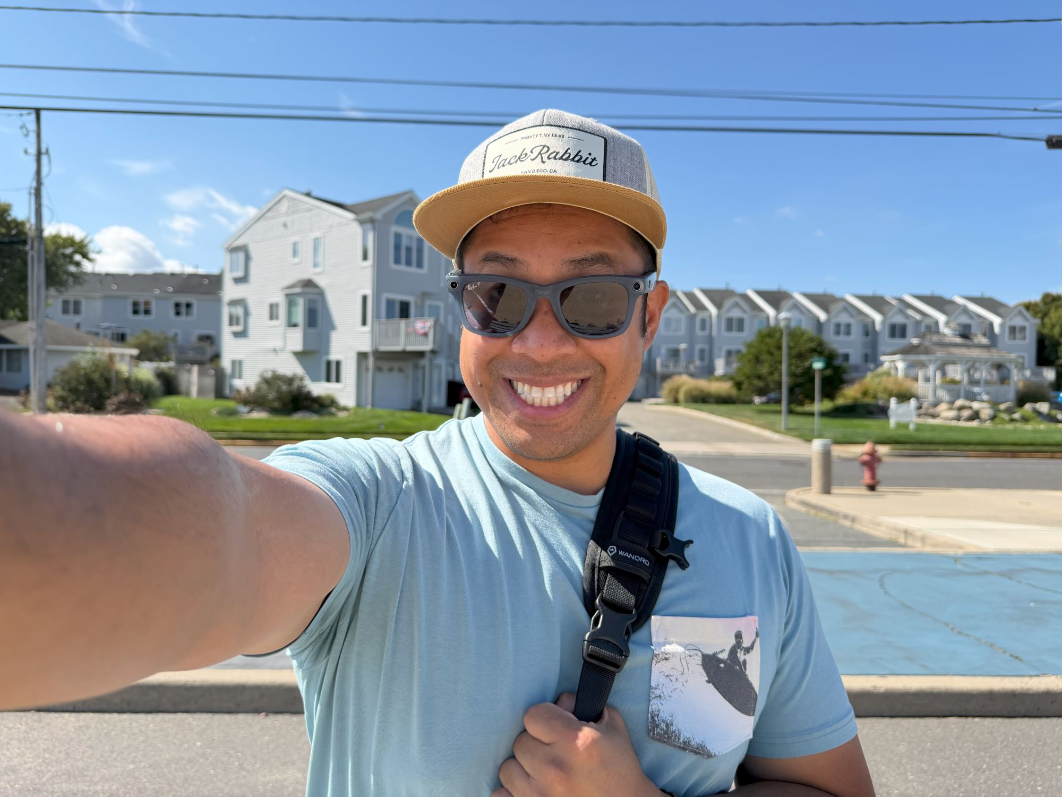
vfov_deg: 56.8
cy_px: 398
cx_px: 531
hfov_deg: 71.6
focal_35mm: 24
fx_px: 736
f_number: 1.78
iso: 100
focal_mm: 6.76
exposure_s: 1/4167
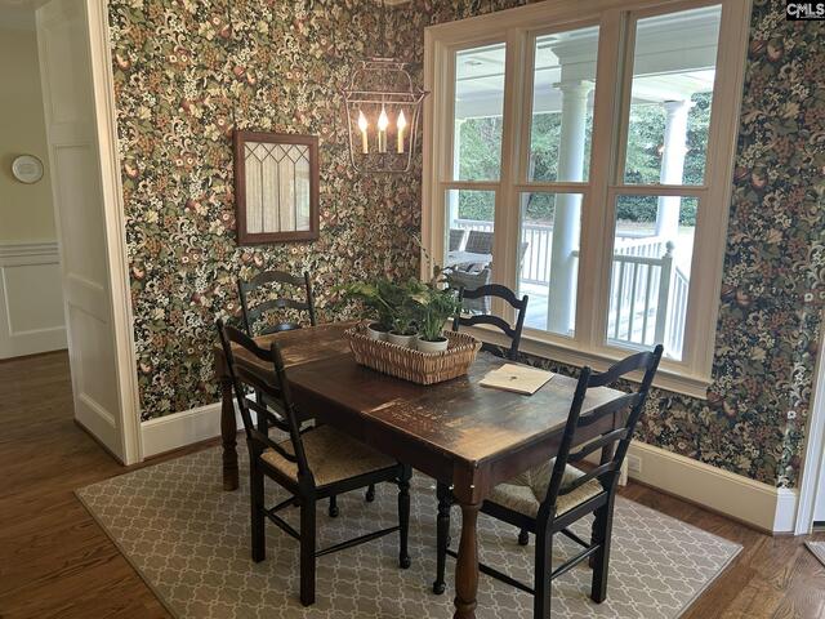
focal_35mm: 26
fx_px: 620
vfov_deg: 53.1
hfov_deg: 67.3
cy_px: 310
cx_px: 412
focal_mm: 5.7
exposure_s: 1/60
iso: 80
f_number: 1.5
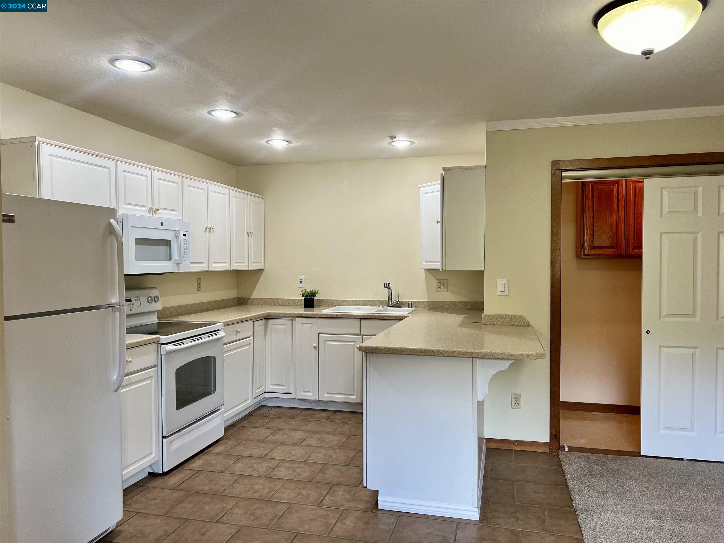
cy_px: 272
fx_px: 544
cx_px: 362
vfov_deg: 53.1
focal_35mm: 26
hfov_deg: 67.3
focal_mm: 5.7
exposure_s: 1/120
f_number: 1.5
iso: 125
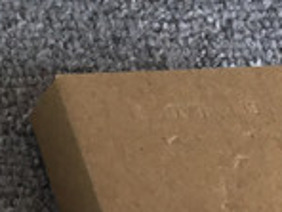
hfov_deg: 9.0
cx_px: -494
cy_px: -89
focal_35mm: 188
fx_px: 1532
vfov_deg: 7.8
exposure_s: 1/157
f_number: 2.4
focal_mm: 3.3
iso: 25
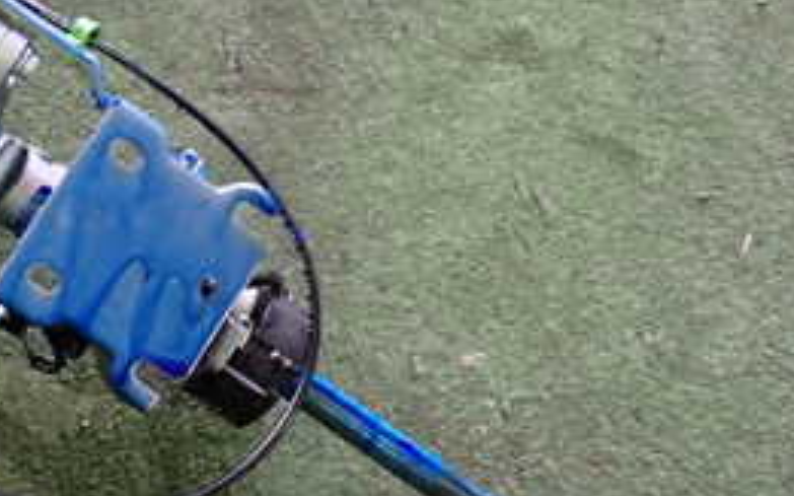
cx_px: -106
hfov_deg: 25.8
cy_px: 164
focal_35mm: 73
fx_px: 1579
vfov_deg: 17.8
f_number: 2.3
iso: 400
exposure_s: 1/30
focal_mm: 5.4
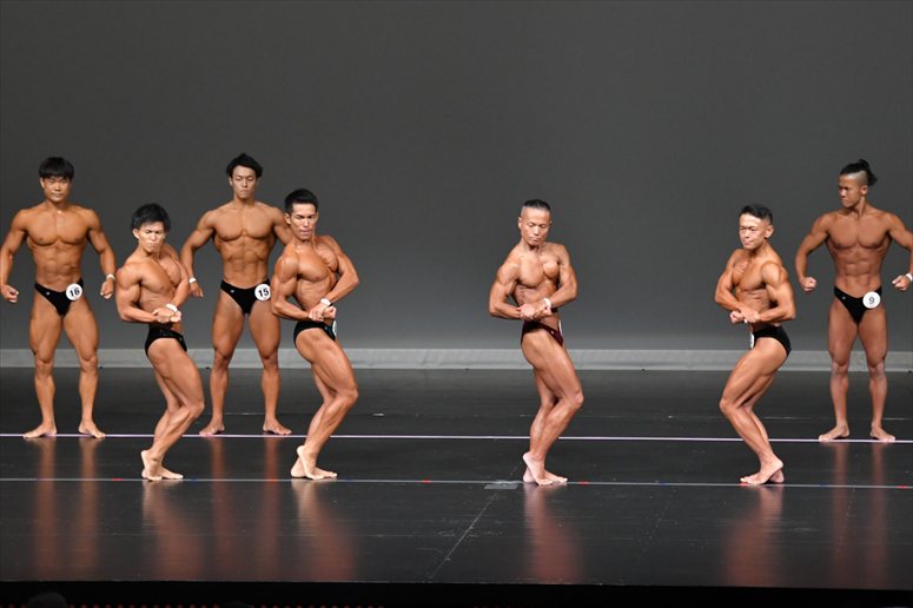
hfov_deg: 11.0
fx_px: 4740
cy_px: 304
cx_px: 456
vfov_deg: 7.3
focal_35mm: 187
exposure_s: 1/400
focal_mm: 125
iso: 4000
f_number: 5.6
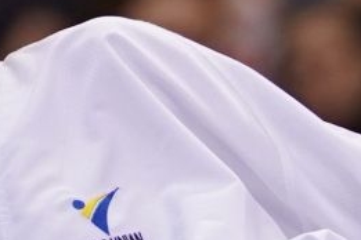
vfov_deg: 0.8
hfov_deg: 1.2
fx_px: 17287
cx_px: 589
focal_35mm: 1724
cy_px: 434
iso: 1000
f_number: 2.8
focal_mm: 167
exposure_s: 1/1000
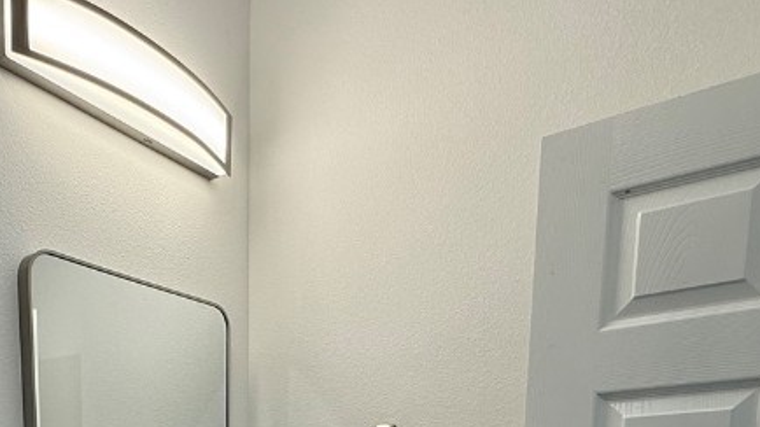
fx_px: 725
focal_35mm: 36
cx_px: 154
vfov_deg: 25.8
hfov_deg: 51.9
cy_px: 612
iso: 80
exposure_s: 1/120
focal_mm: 2.22
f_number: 2.2
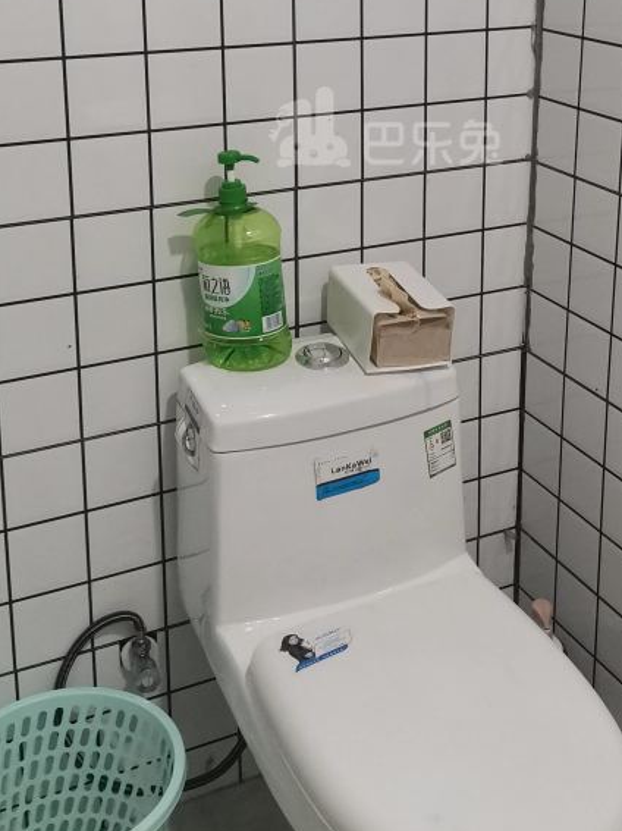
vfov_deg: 37.1
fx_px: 1175
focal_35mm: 49
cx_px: 386
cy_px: 128
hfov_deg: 29.5
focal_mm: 4.75
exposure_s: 1/50
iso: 250
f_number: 1.8
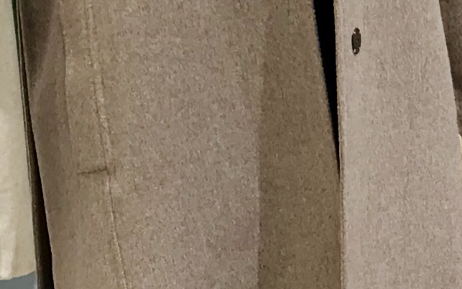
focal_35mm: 186
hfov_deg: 10.9
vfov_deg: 7.1
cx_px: 678
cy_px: 104
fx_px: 2342
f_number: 1.8
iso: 20
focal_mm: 3.99
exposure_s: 1/121
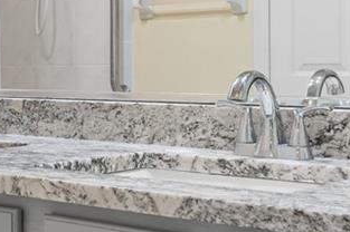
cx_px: 57
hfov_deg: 22.4
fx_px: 870
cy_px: 69
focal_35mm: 90
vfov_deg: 15.2
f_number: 8
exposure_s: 1/13
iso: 500
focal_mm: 17.5
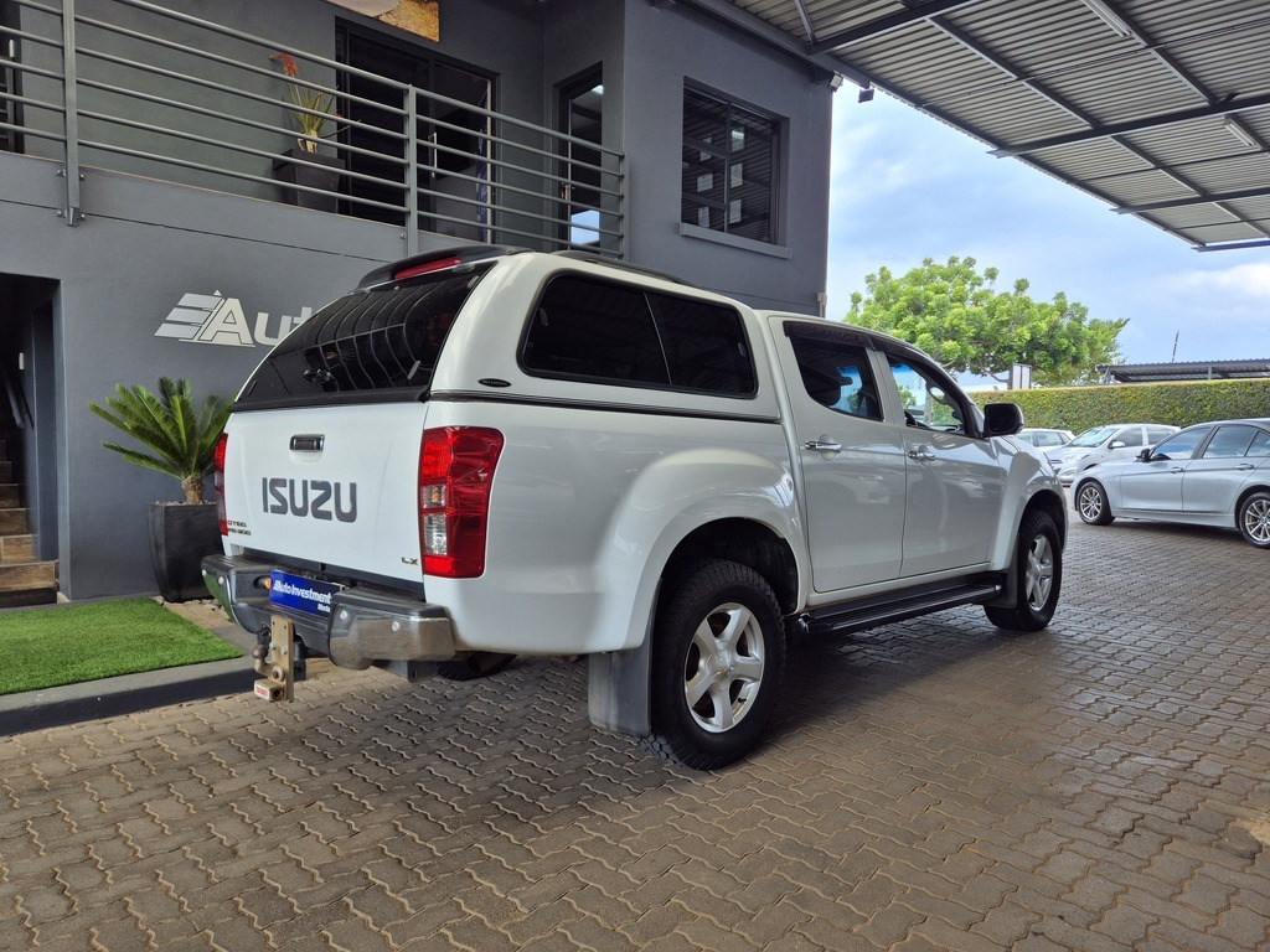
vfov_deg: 58.9
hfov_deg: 73.9
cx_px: 635
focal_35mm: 23
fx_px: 844
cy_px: 476
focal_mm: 5.4
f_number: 1.8
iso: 25
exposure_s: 1/337
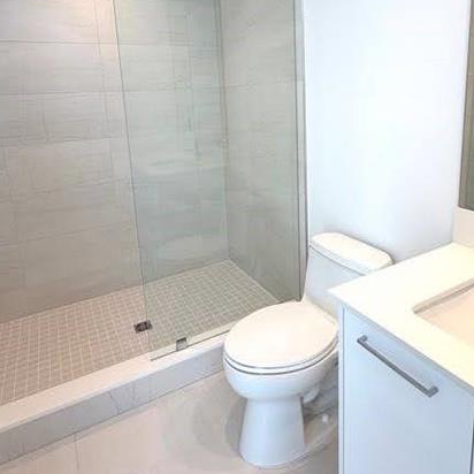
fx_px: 372
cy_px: 162
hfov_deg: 65.0
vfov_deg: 63.6
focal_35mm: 24
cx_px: 249
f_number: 2.2
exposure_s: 1/62
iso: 32
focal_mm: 2.22
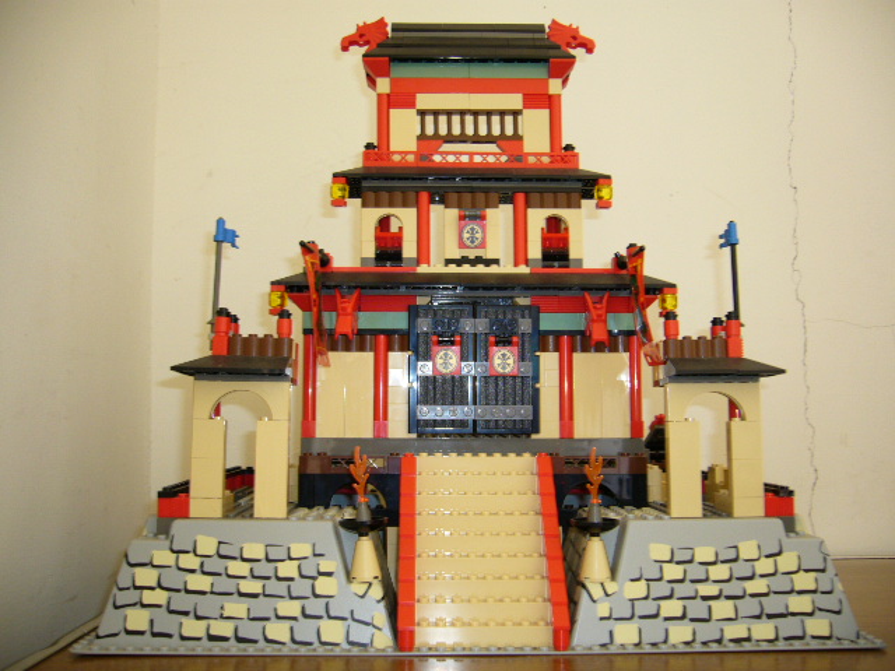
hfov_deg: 52.6
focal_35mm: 35
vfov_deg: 40.7
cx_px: 448
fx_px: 905
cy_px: 336
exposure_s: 1/8
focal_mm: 5.8
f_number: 2.8
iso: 80
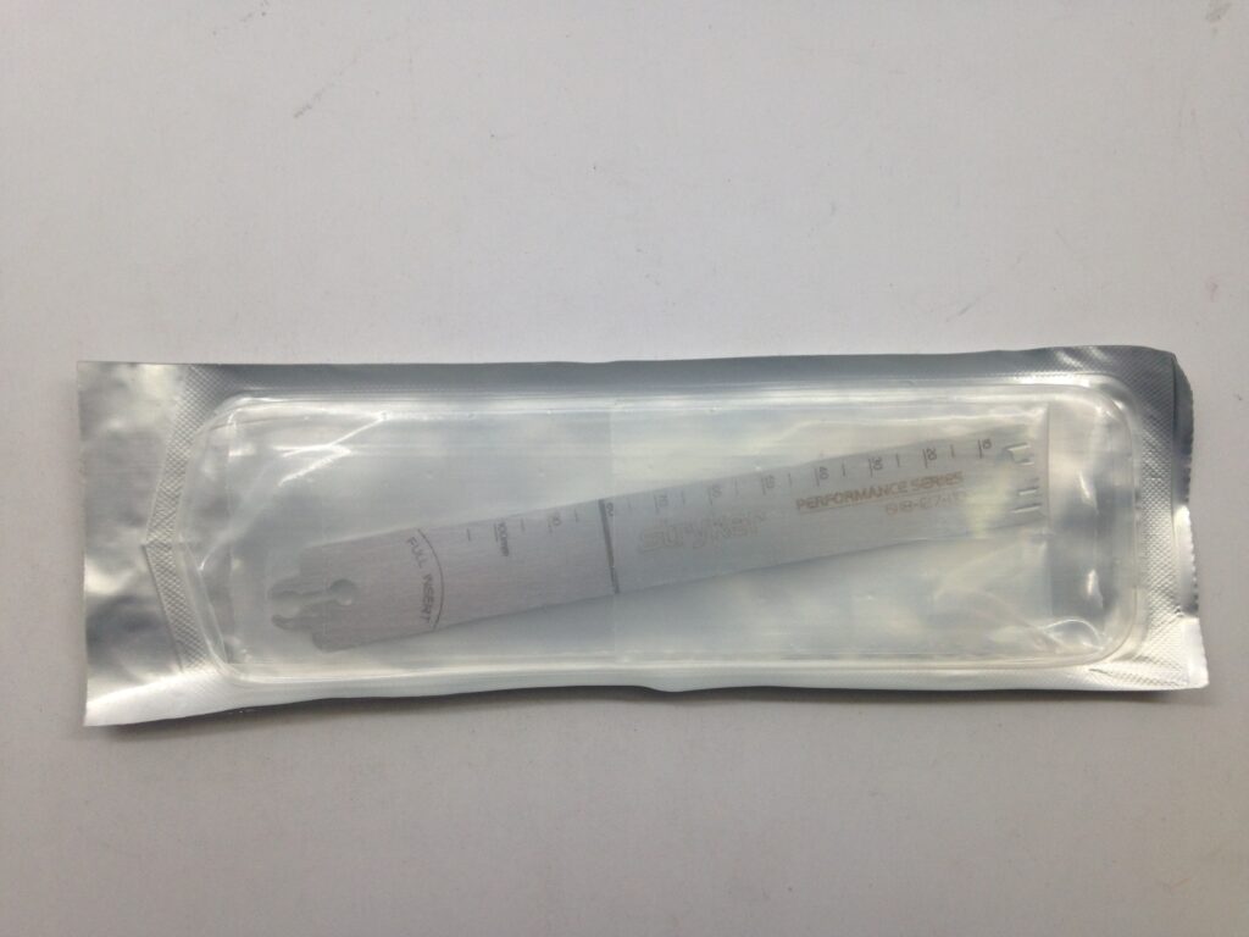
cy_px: 468
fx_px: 1191
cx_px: 624
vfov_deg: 42.9
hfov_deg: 55.4
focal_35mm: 33
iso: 64
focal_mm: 4.12
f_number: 2.4
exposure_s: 1/60
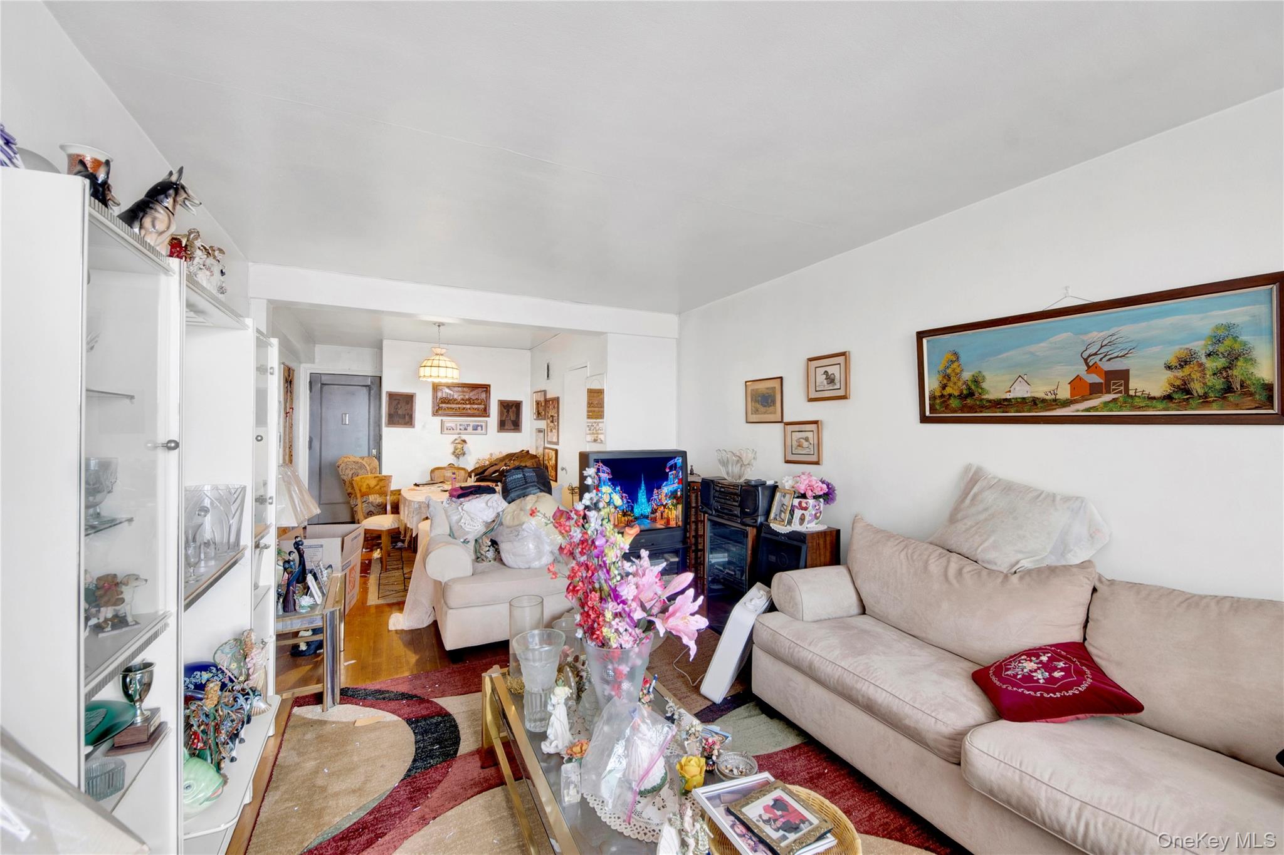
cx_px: 642
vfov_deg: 83.3
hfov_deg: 106.3
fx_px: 481
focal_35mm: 14
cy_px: 428
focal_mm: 9
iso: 100
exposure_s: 5
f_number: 8
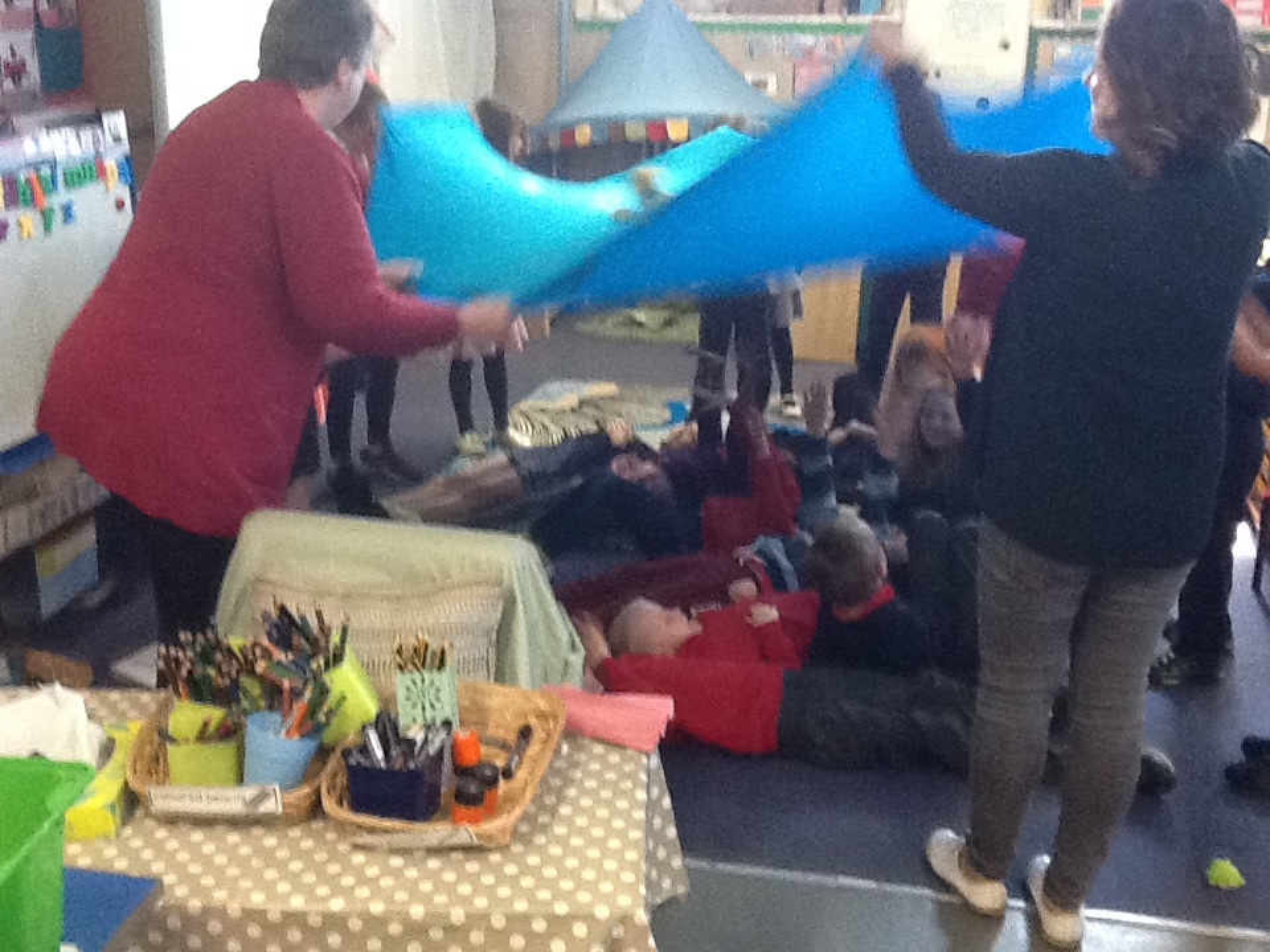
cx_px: 635
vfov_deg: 32.9
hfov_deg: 42.9
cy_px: 476
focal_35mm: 44
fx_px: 1614
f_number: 2.4
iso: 200
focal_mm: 2.03
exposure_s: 1/30
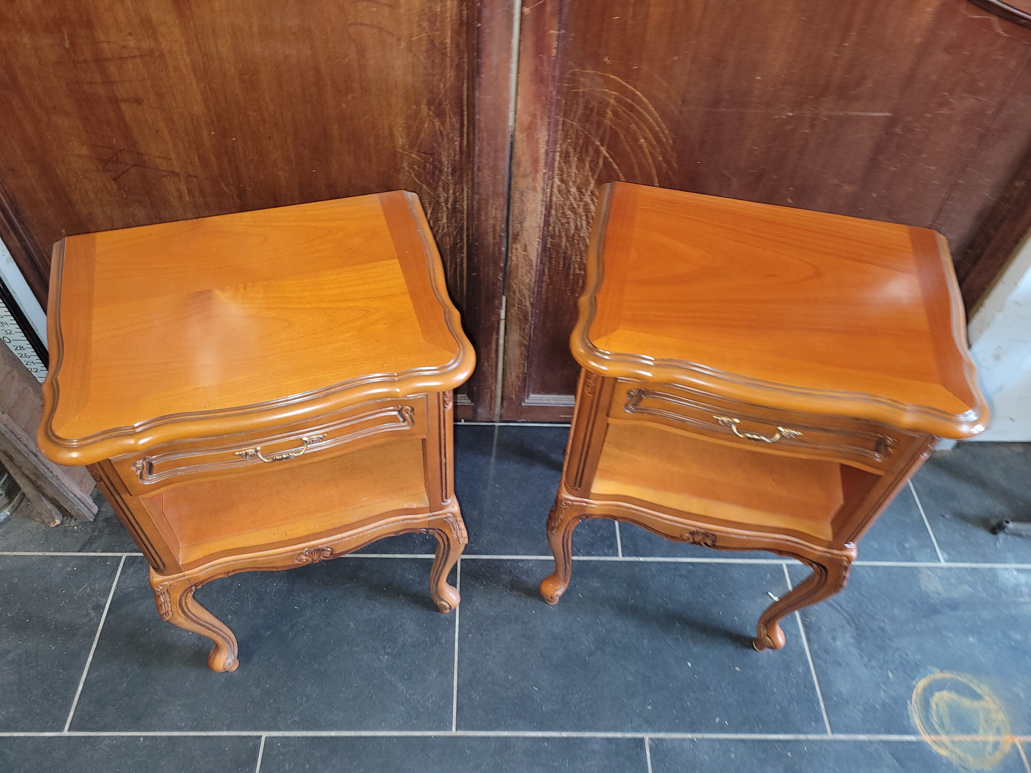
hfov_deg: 67.3
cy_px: 386
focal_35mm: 26
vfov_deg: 53.1
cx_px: 516
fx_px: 774
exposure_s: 1/10
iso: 125
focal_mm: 5.4
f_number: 1.8
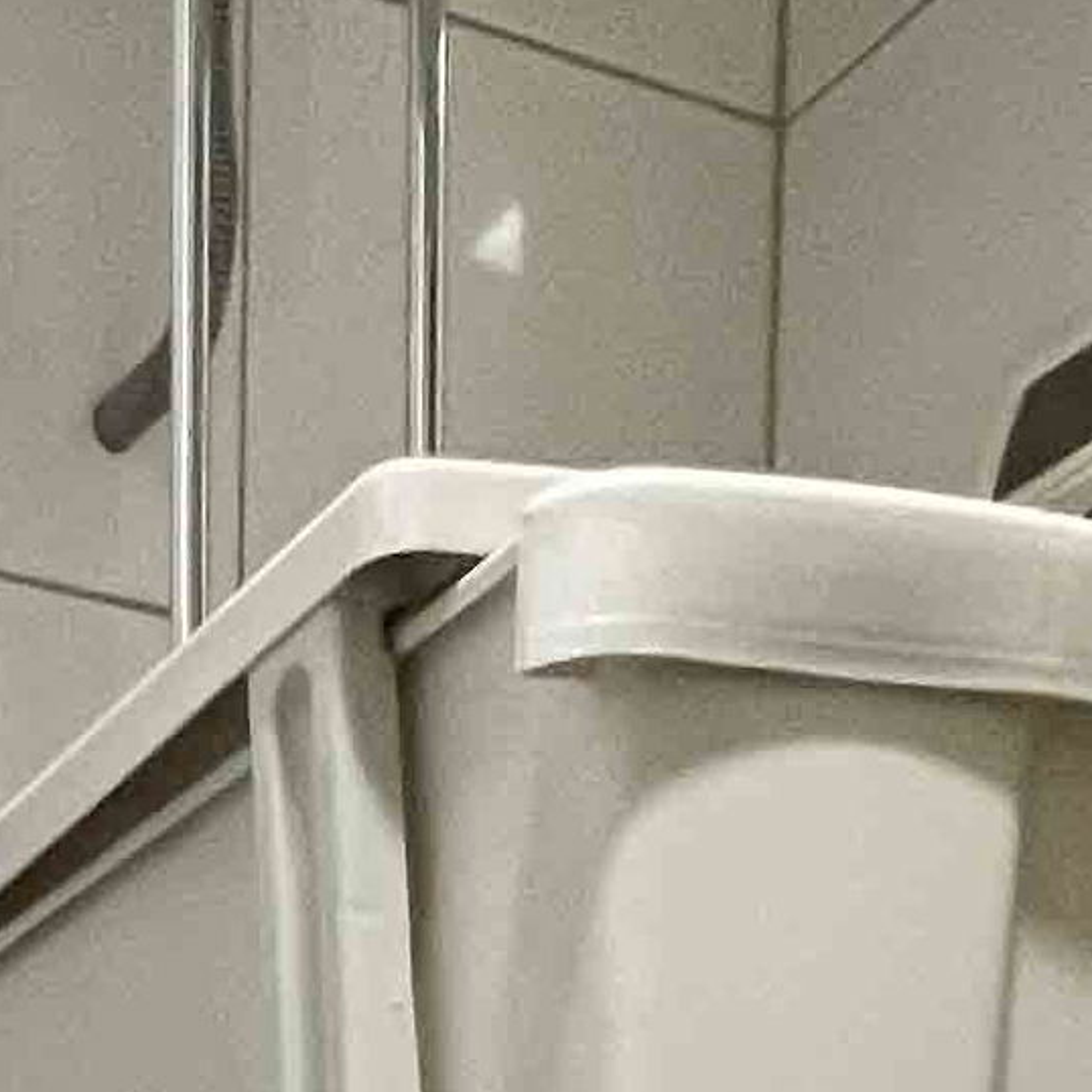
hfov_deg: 20.1
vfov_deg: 14.0
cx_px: -142
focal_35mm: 82
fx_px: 2927
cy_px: 2683
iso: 250
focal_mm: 1.57
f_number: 1.8
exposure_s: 1/50
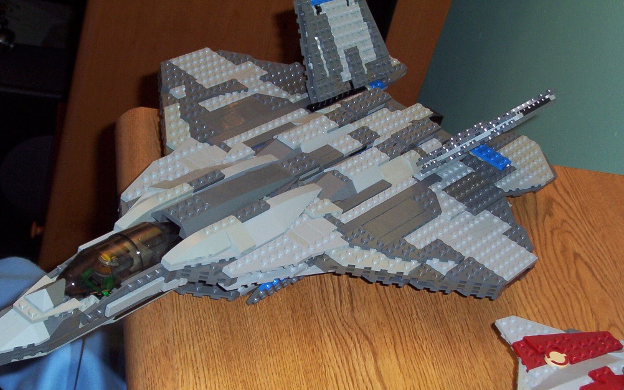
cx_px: 309
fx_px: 1173
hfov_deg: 29.8
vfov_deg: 18.9
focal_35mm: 69
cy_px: 215
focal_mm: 9.98
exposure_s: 1/46.6
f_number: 3.54
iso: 140
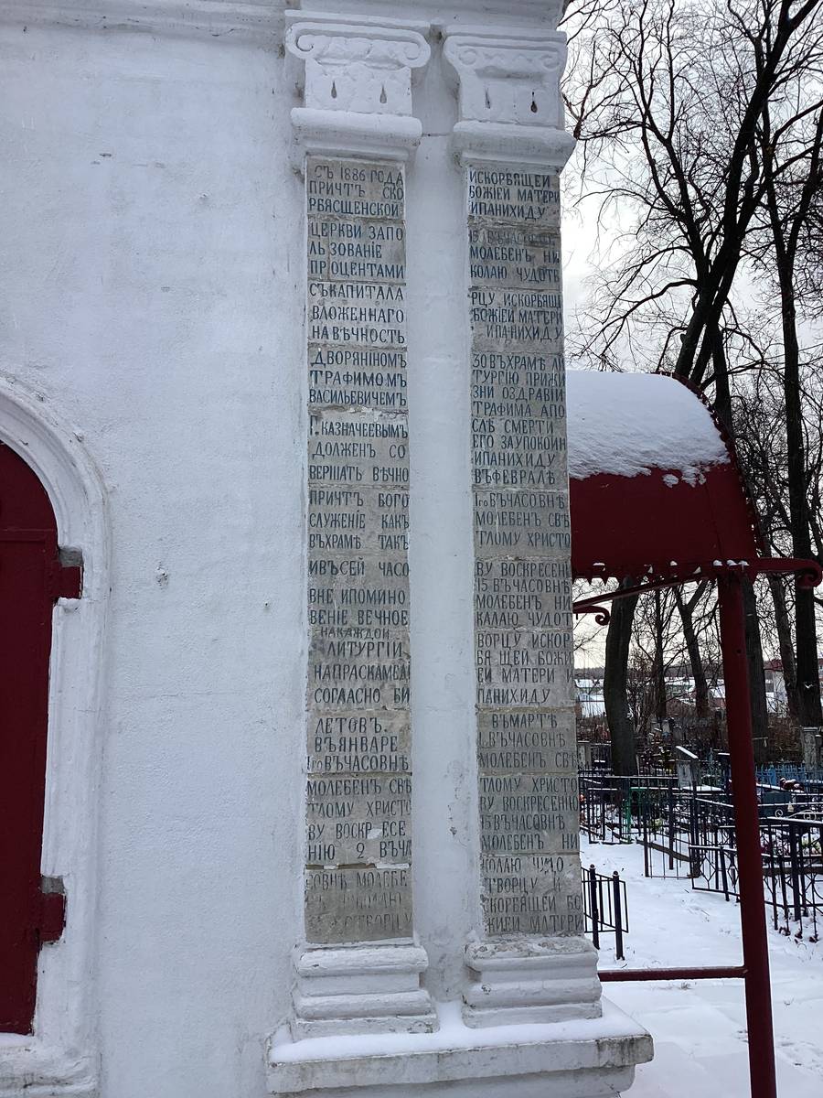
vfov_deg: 58.4
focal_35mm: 31
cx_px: 412
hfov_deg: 45.4
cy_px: 549
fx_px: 983
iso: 25
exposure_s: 1/216
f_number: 2.4
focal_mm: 3.3
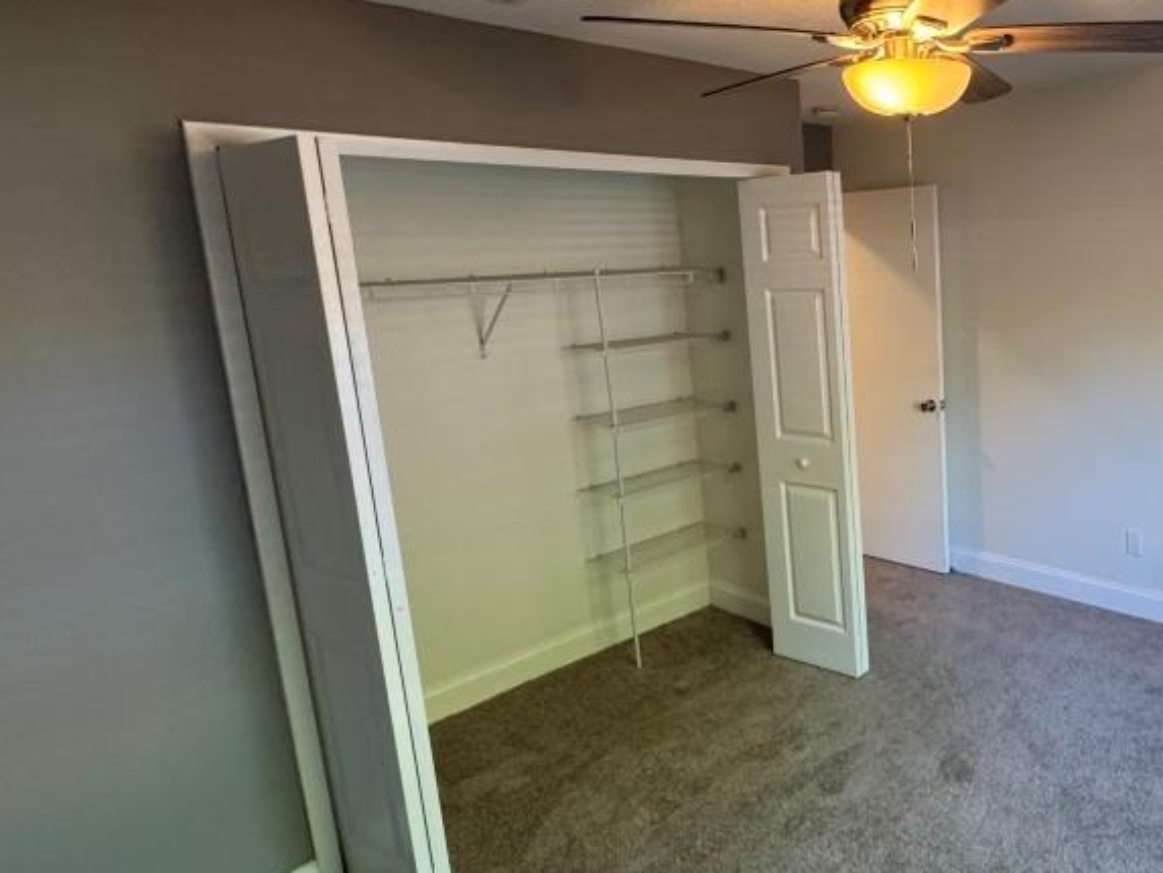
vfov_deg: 54.8
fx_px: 840
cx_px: 934
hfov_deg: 63.3
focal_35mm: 25
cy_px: 392
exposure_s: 1/120
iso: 320
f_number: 2.2
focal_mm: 2.22
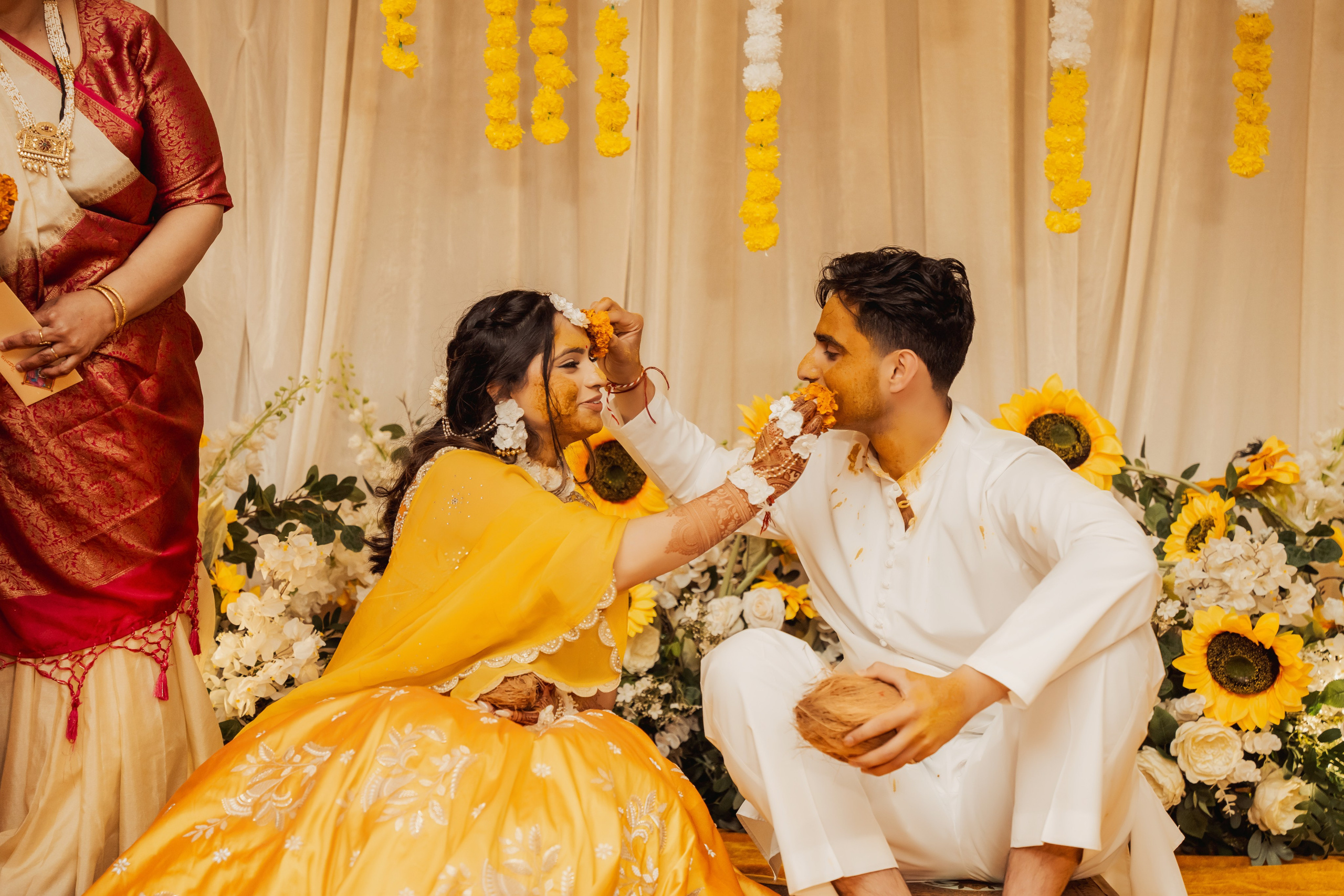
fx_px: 2613
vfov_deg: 19.5
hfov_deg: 28.8
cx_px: 672
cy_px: 448
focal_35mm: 70
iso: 1000
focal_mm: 70
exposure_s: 1/200
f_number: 4
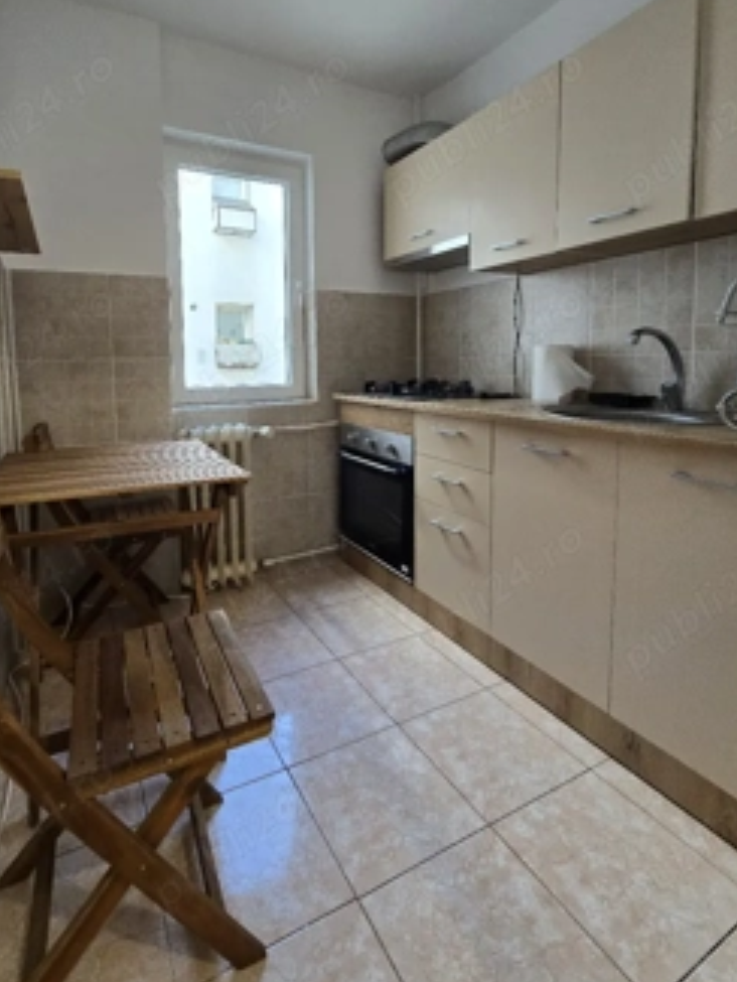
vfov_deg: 93.4
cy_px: 399
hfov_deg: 77.6
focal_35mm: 16
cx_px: 311
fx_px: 454
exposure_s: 1/50.3
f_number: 2.2
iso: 250
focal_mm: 2.2
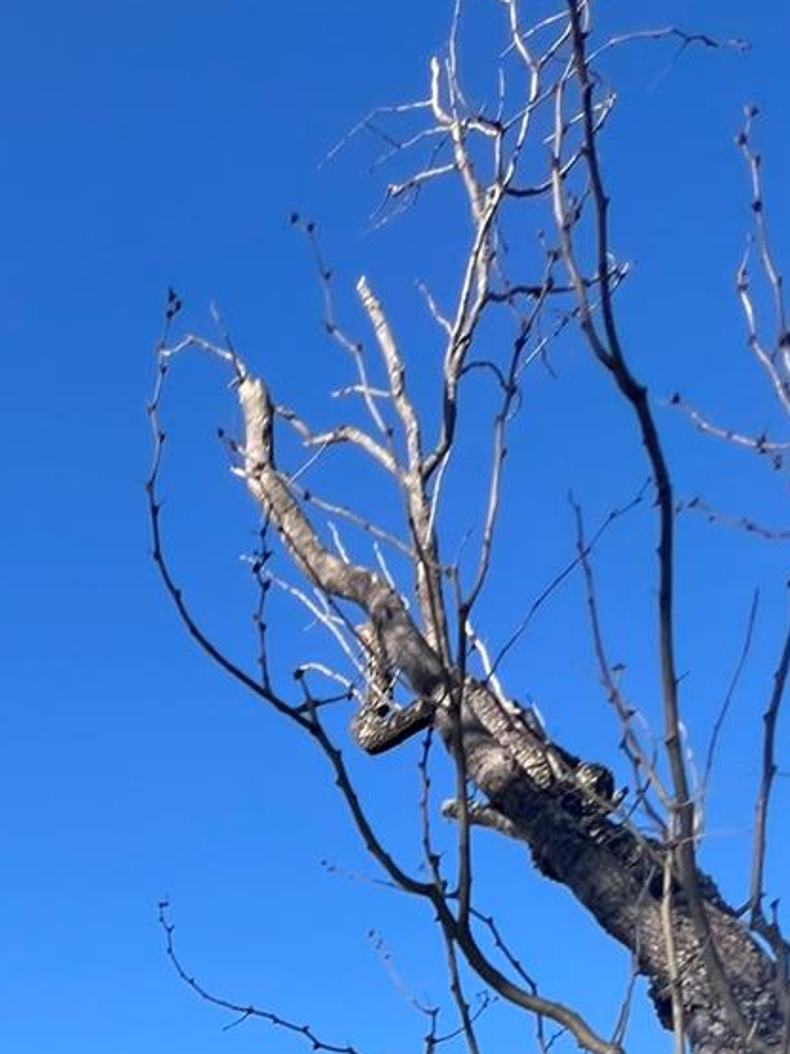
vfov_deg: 33.2
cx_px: -251
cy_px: 1445
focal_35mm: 36
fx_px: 1096
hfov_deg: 30.6
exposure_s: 1/809
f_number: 1.8
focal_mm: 1.57
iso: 32
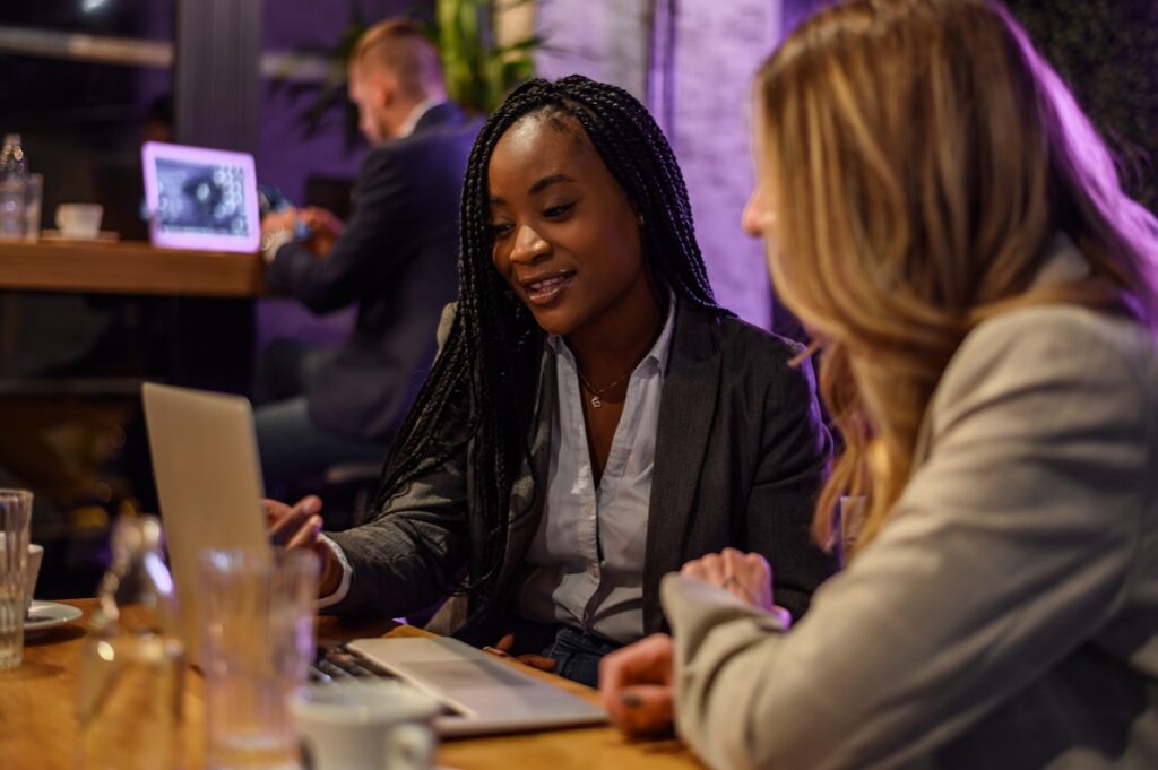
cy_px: 385
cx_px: 579
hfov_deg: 39.6
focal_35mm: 50
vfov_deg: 26.9
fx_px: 1607
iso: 500
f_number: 1.8
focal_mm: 50
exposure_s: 1/50
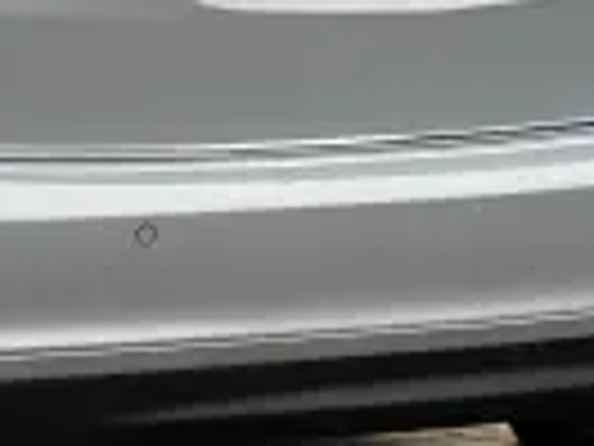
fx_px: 6418
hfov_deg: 5.3
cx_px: -274
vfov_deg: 4.0
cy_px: -95
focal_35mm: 374
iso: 20
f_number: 2.8
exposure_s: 1/143
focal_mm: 9
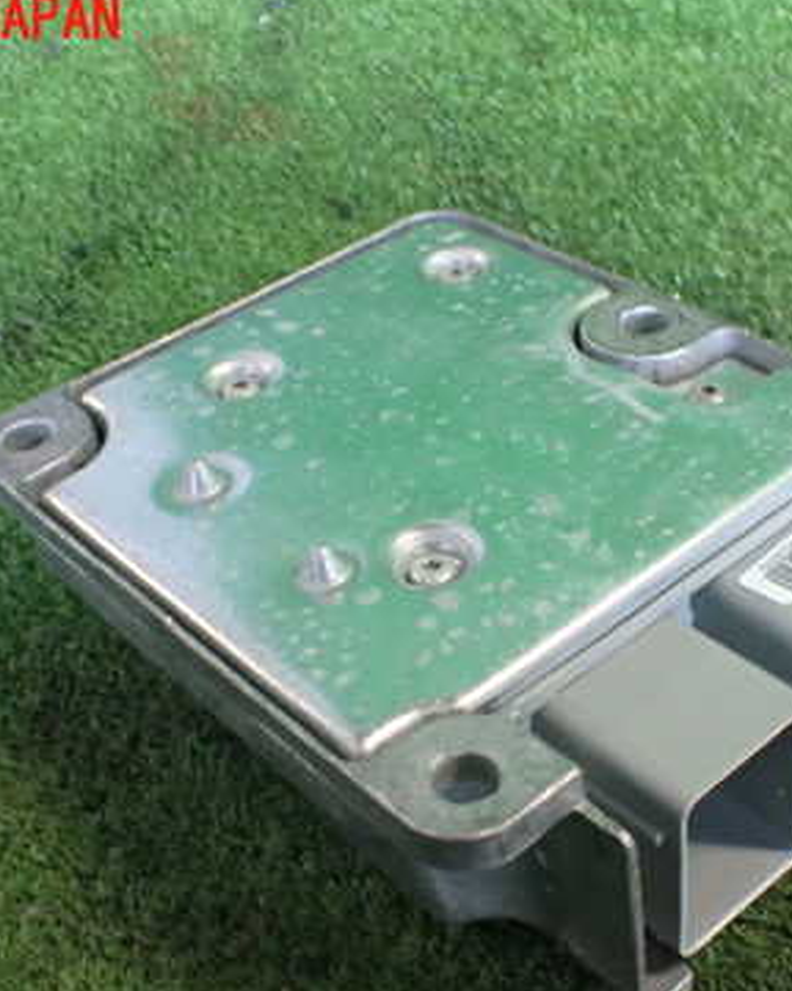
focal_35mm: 49
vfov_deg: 37.9
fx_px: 1436
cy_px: 607
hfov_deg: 30.8
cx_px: 447
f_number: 2.3
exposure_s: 1/100
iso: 800
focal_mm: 5.4
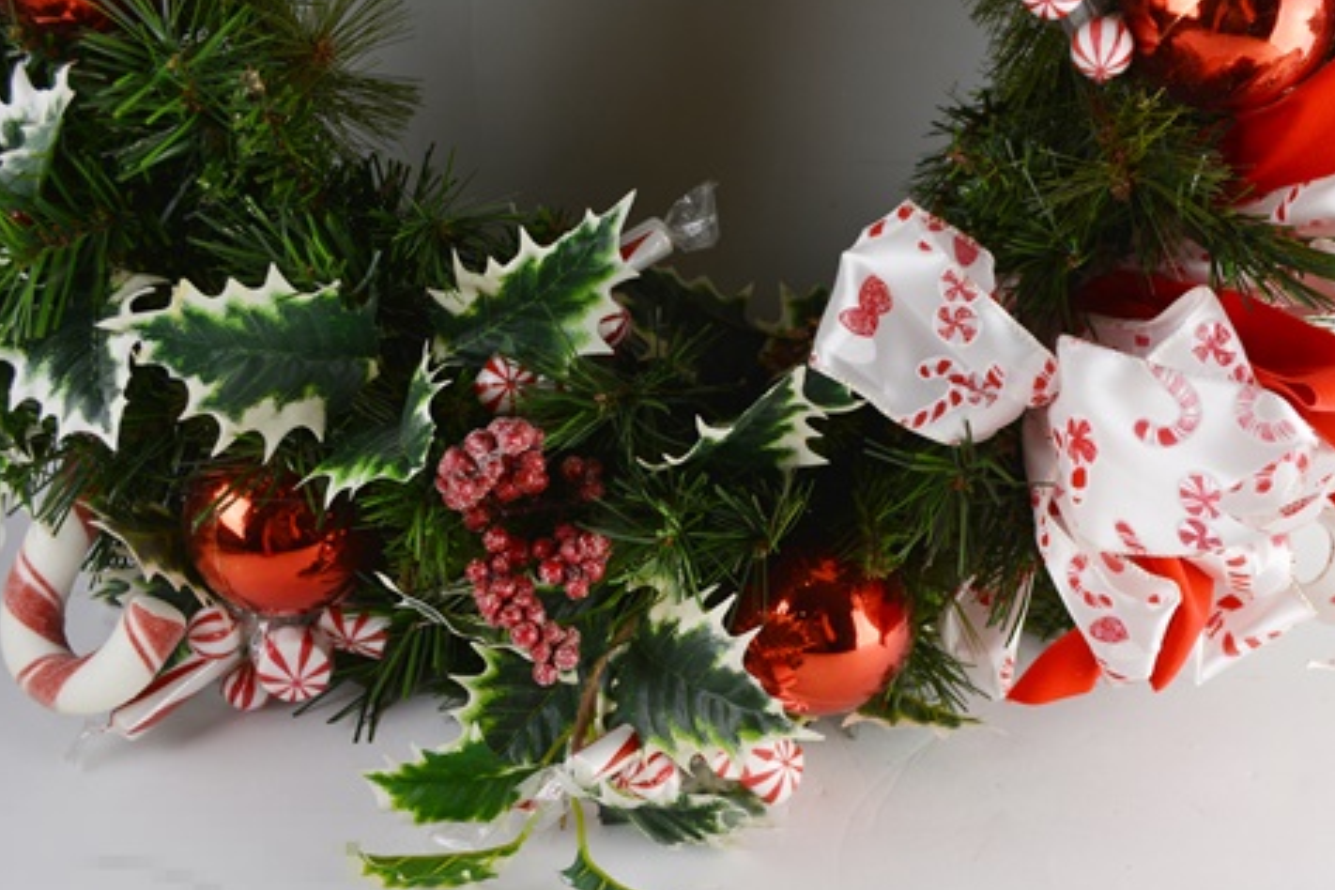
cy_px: 479
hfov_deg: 50.5
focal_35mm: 38
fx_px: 1409
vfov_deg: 35.0
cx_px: 763
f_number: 5.6
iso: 200
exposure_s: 1/125
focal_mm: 20
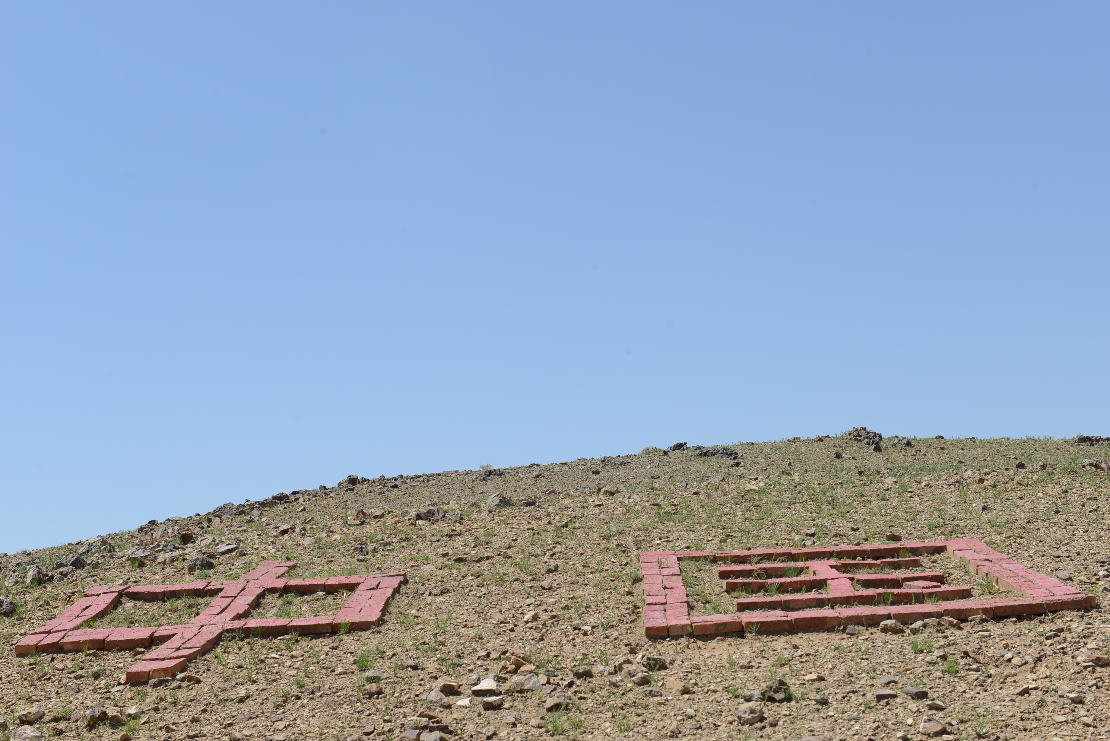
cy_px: 370
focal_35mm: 56
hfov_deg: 35.6
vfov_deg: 24.2
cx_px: 555
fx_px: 1727
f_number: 11
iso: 320
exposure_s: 1/500
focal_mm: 56
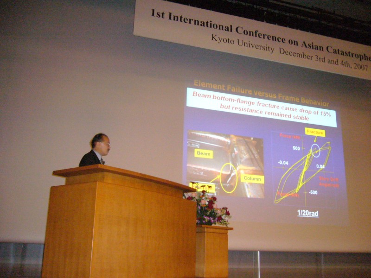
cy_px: 139
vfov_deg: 40.7
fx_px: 375
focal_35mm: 35
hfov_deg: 52.6
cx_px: 186
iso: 400
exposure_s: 1/8
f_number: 2.8
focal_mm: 5.8
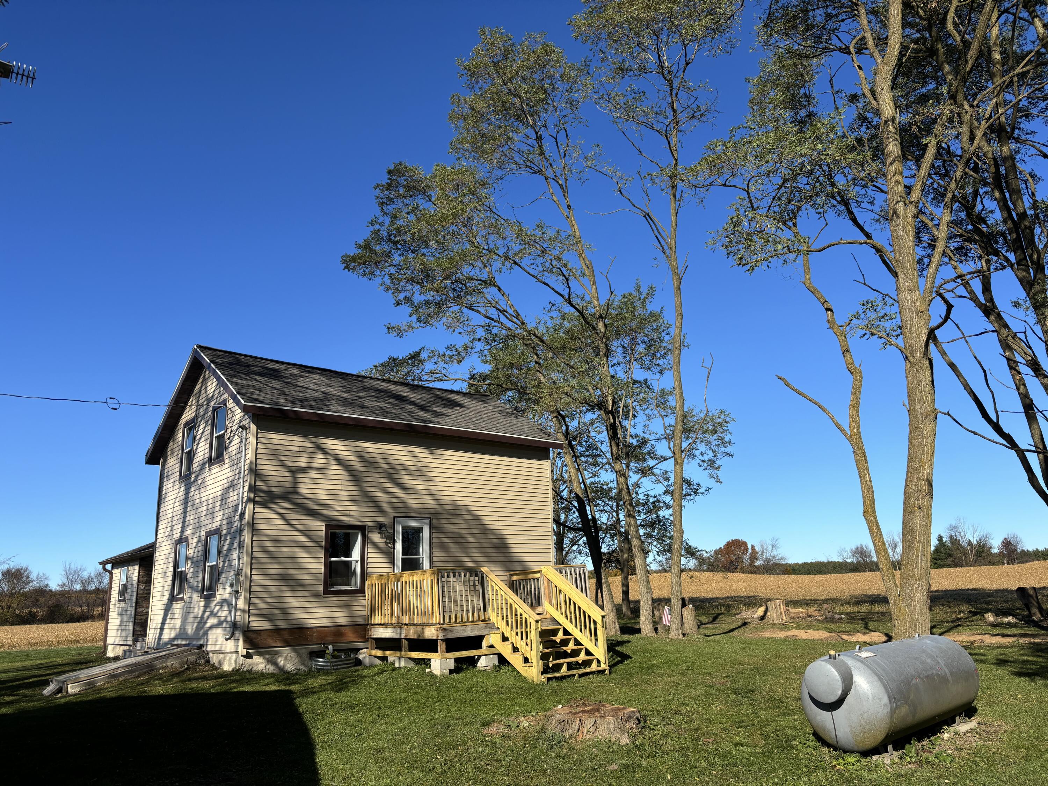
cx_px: 524
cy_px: 393
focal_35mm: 26
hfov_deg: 67.3
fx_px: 787
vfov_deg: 53.1
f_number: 1.6
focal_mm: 5.96
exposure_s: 1/3106
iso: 50
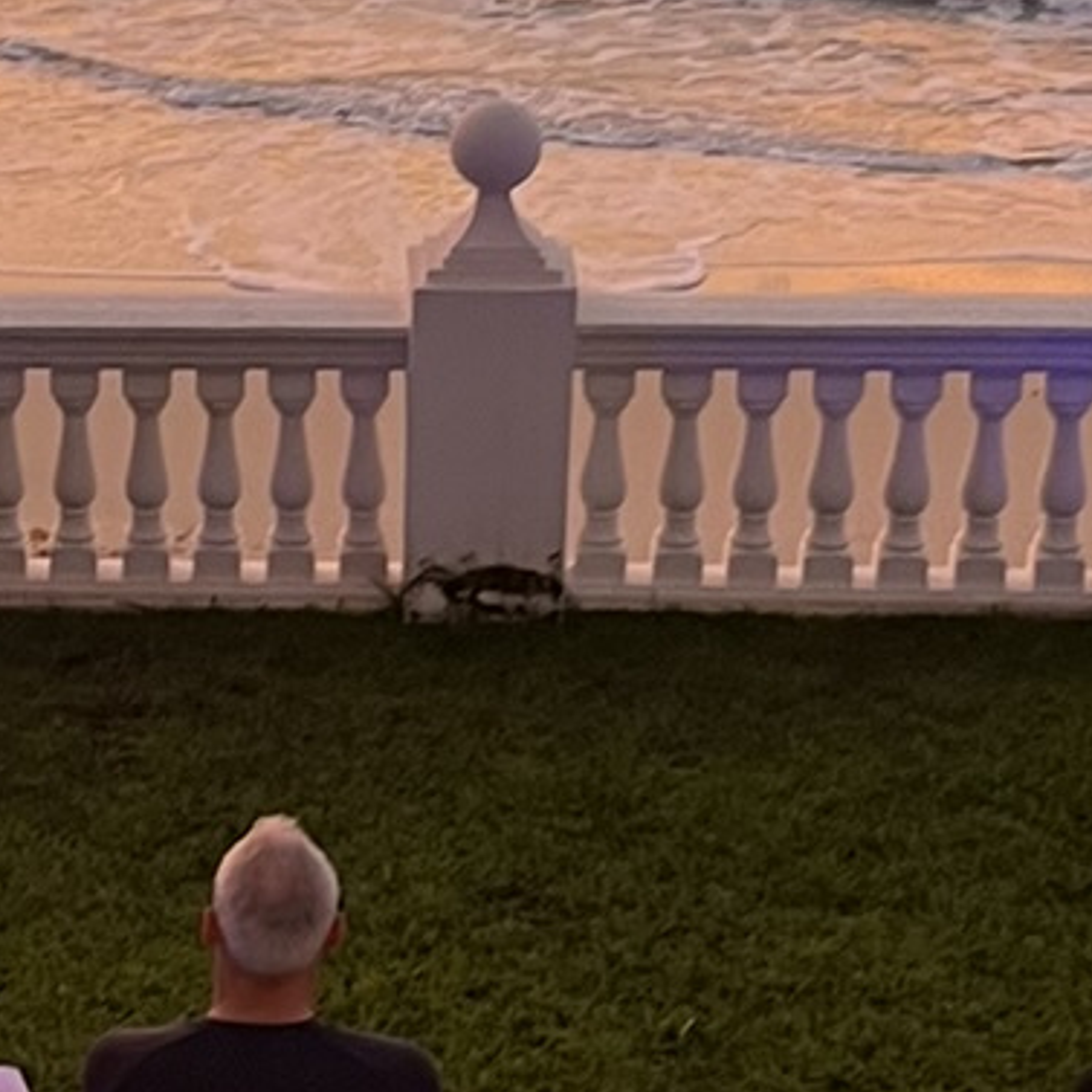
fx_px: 4461
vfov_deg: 13.9
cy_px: 727
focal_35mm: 125
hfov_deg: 13.6
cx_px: -206
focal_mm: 5.1
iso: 125
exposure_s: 1/79
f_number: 1.6
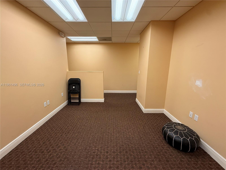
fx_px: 91
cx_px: 113
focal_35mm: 14
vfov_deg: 85.7
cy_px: 85
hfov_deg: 102.1
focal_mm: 2.22
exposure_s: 1/120
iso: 200
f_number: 2.2
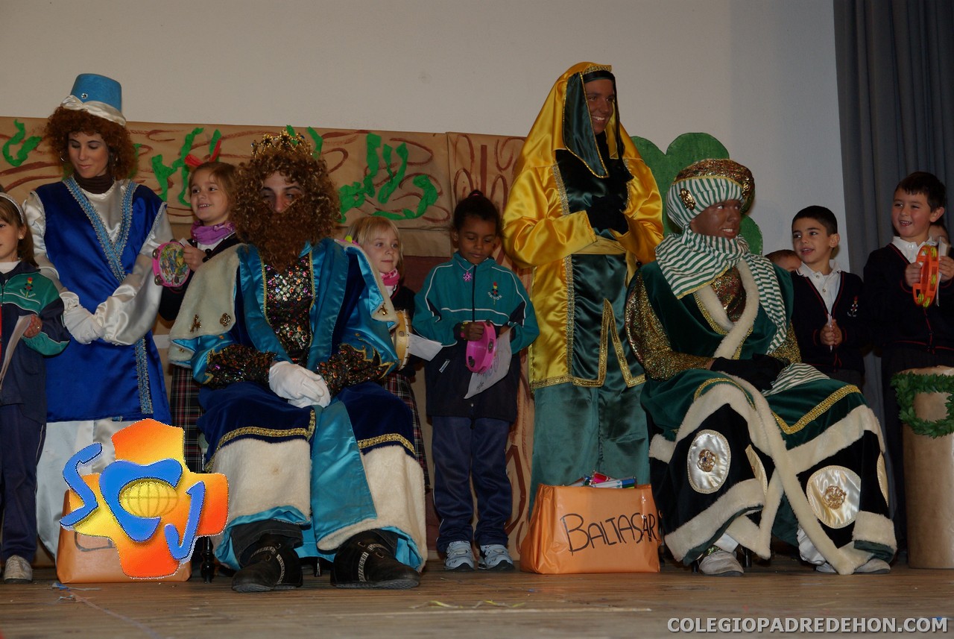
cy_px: 320
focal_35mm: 75
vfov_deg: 18.2
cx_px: 477
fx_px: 1990
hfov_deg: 27.0
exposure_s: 1/60
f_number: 5.6
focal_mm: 50
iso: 400
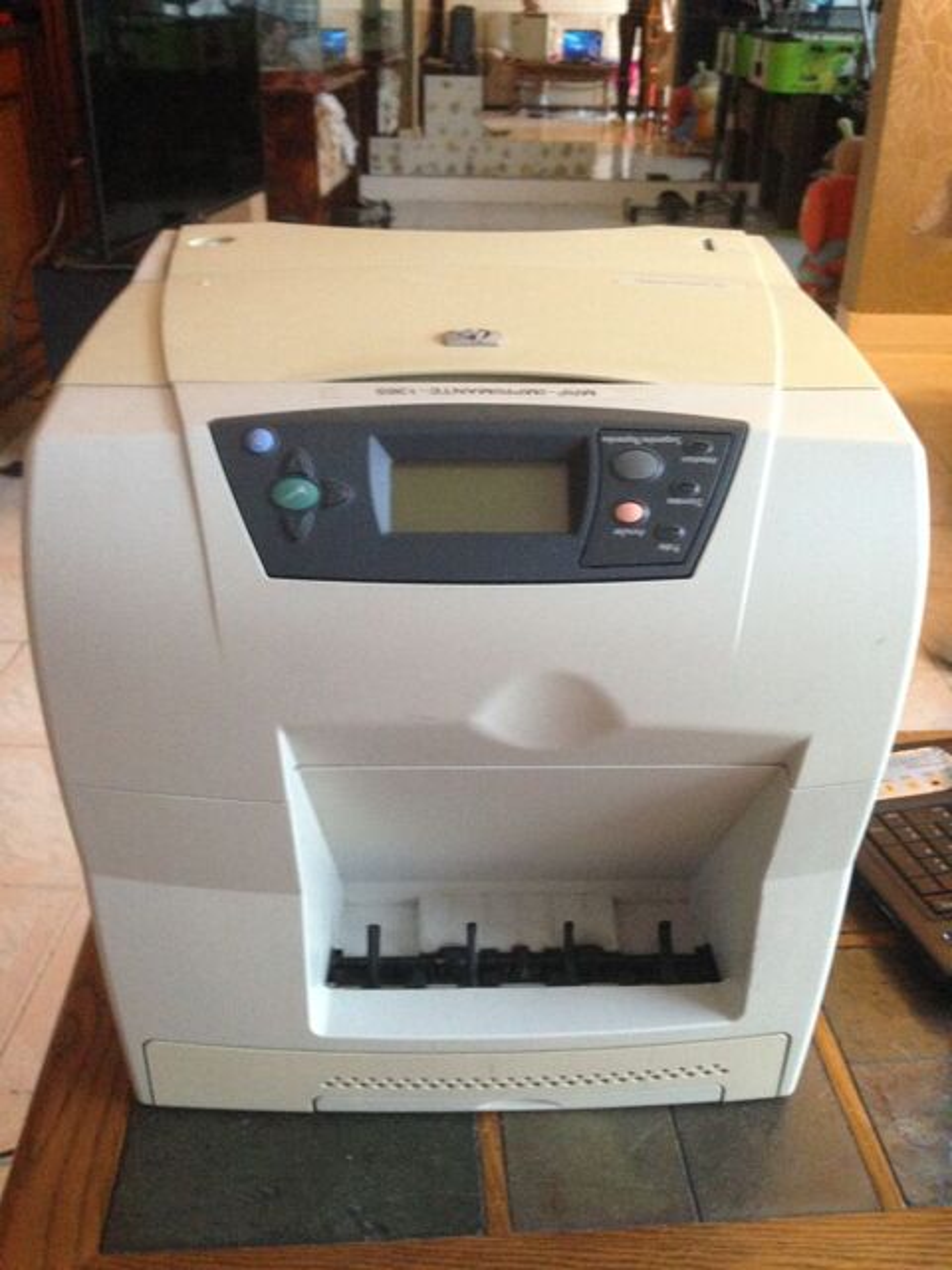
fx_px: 1210
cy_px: 635
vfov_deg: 55.4
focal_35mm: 33
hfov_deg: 42.9
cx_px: 476
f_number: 2.4
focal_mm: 4.12
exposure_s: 1/17
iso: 320
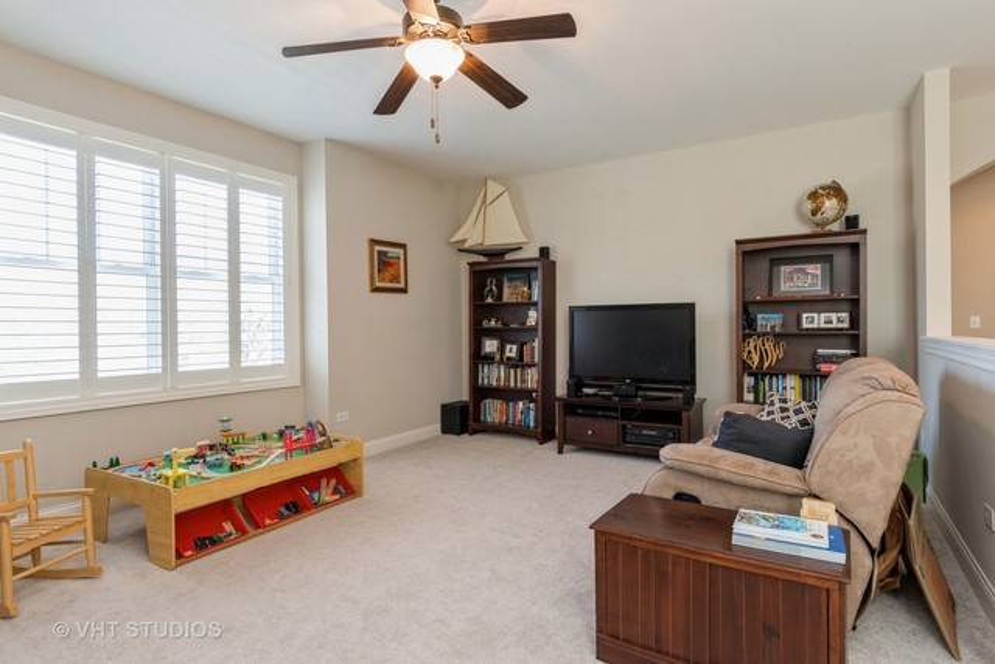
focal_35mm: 18
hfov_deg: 90.0
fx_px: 498
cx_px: 498
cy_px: 332
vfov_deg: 67.4
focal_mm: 12
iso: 320
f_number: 8
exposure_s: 1/10
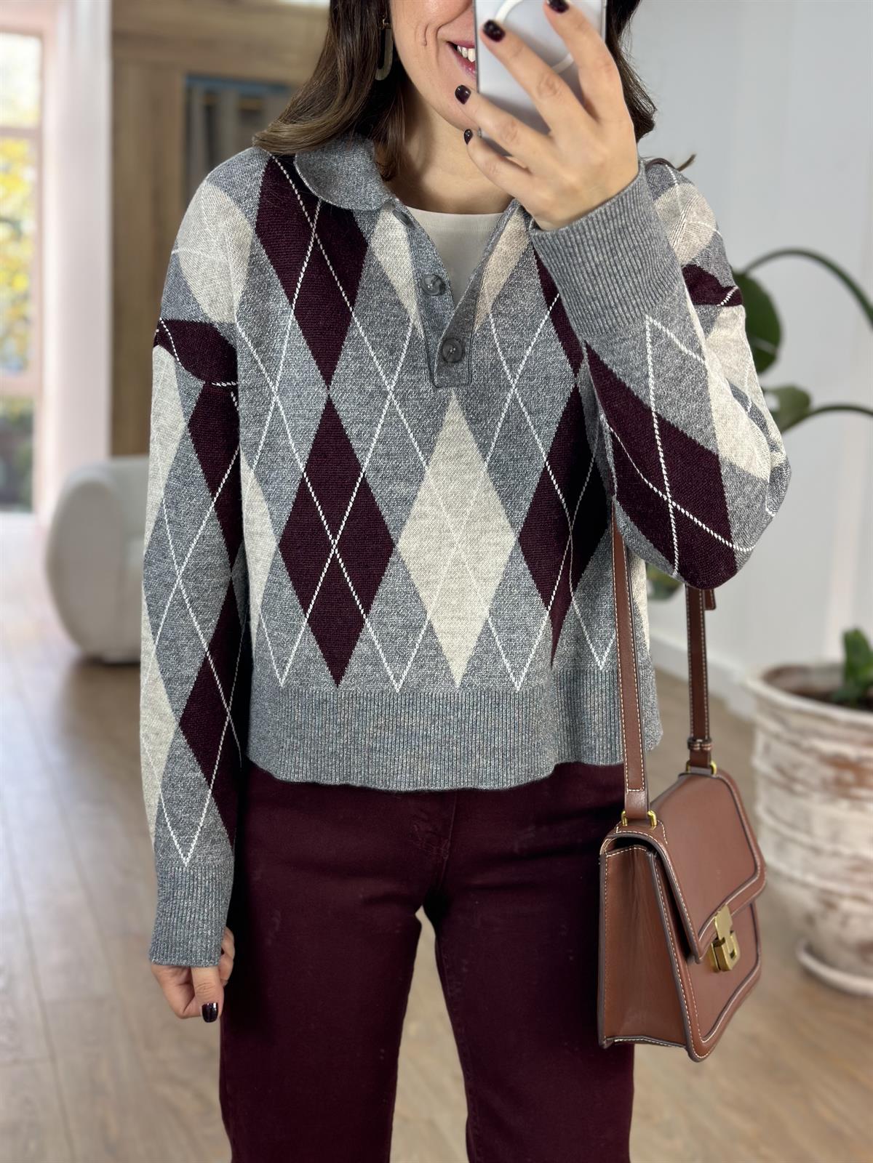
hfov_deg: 30.3
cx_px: 436
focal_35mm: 48
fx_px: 1614
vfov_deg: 39.7
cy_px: 582
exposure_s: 1/100
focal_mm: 6.86
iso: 64
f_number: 1.78
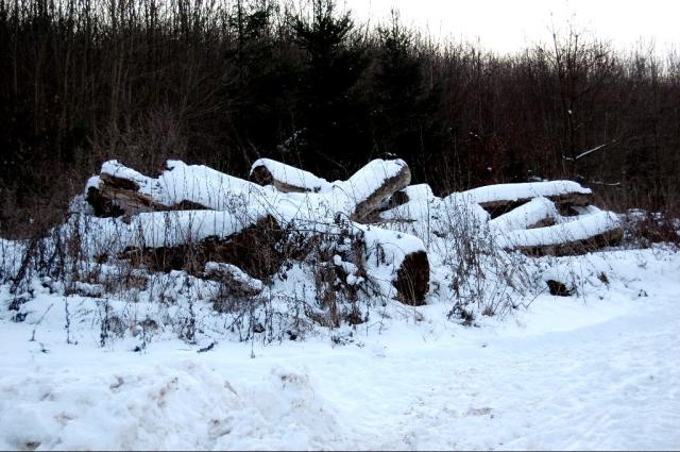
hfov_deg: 33.4
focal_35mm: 60
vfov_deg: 22.6
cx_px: 340
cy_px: 226
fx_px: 1132
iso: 560
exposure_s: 1/30
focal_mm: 40
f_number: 5
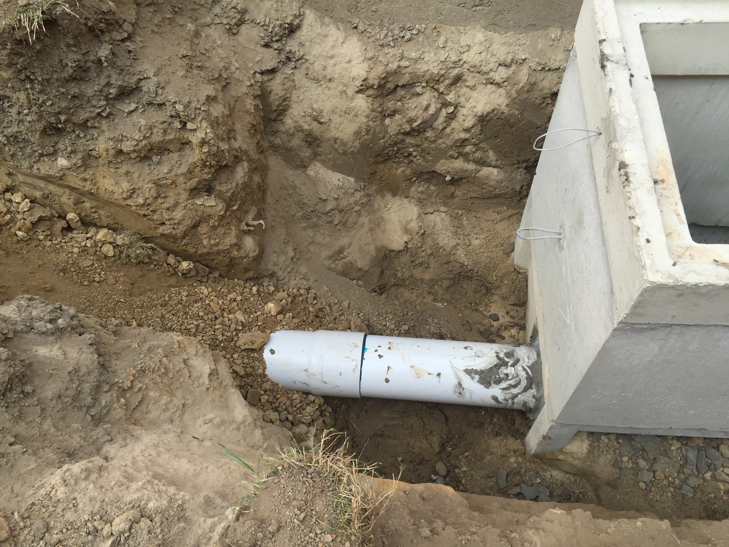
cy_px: 274
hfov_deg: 61.7
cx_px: 364
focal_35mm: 29
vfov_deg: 48.2
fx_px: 611
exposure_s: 1/408
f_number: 2.2
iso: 32
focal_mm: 4.15
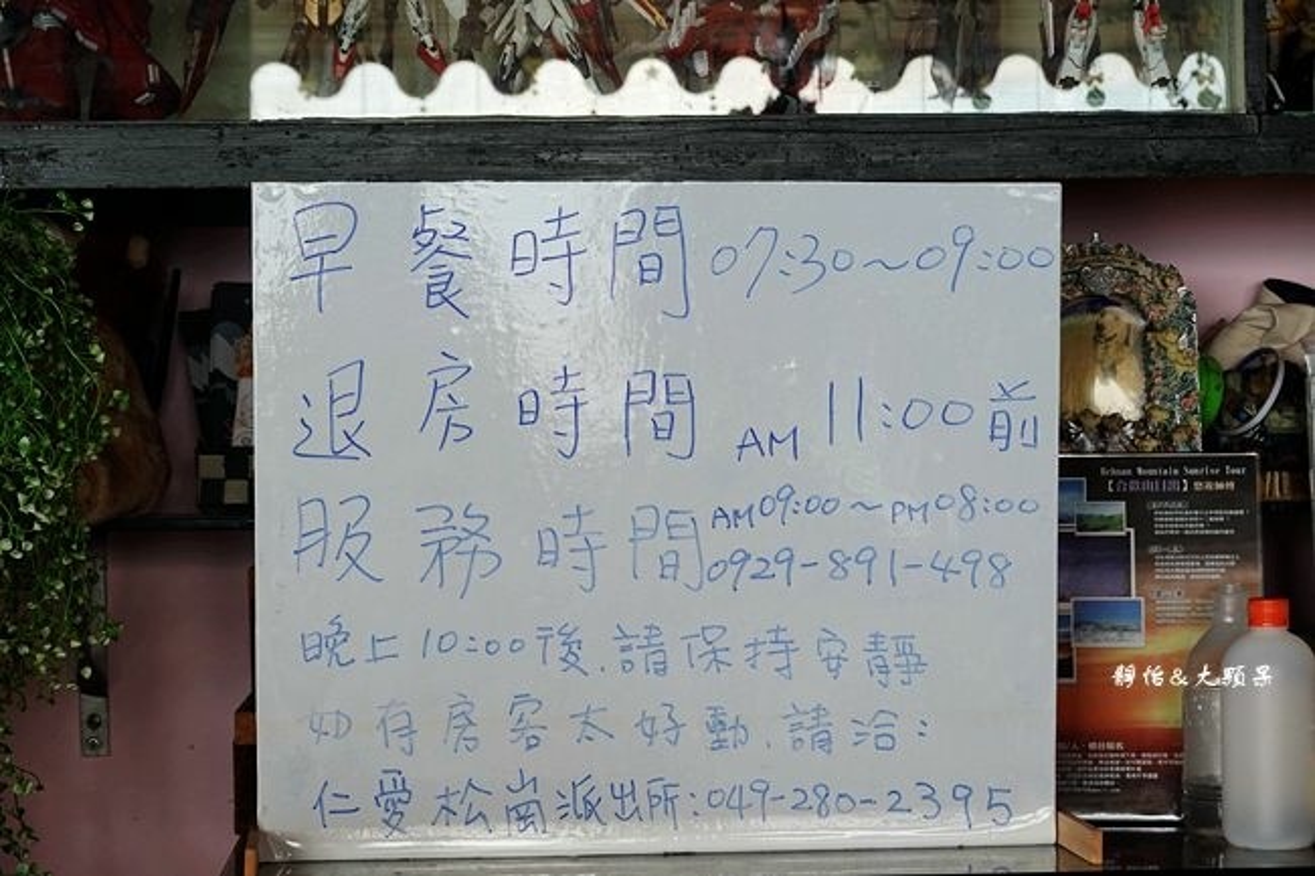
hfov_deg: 24.5
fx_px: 3031
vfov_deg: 16.4
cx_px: 658
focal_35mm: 83
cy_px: 438
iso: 160
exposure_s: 1/100
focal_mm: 30.26
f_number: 4
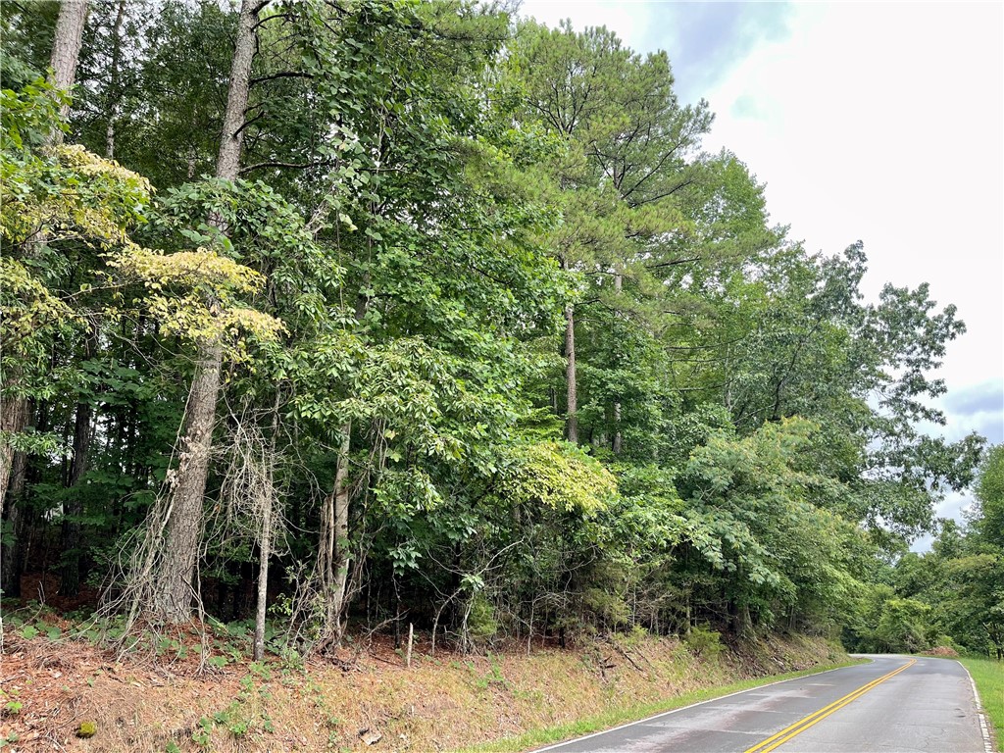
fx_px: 725
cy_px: 376
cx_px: 502
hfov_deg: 69.4
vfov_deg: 54.9
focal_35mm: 25
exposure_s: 1/422
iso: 32
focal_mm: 5.1
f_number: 1.6
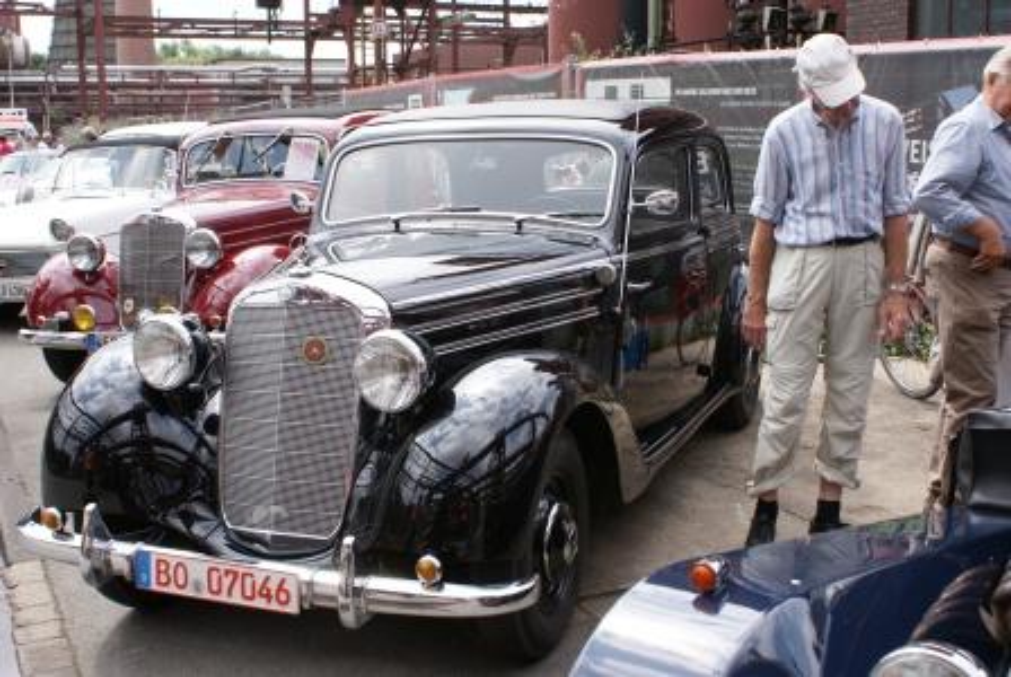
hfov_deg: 46.3
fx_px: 1181
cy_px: 338
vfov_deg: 32.0
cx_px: 506
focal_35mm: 42
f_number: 8
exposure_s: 1/100
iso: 100
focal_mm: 28
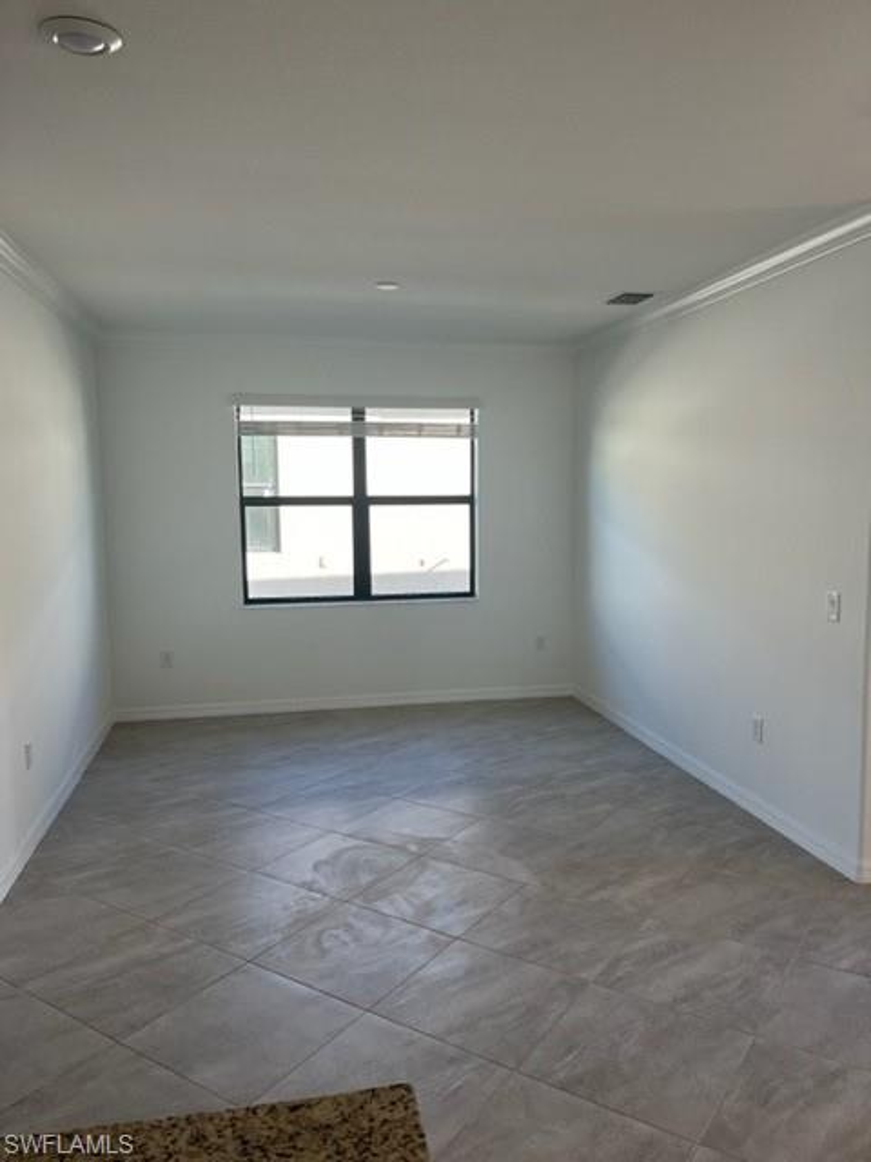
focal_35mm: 26
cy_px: 581
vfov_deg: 67.3
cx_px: 436
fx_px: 872
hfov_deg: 53.1
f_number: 1.6
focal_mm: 5.1
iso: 40
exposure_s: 1/167
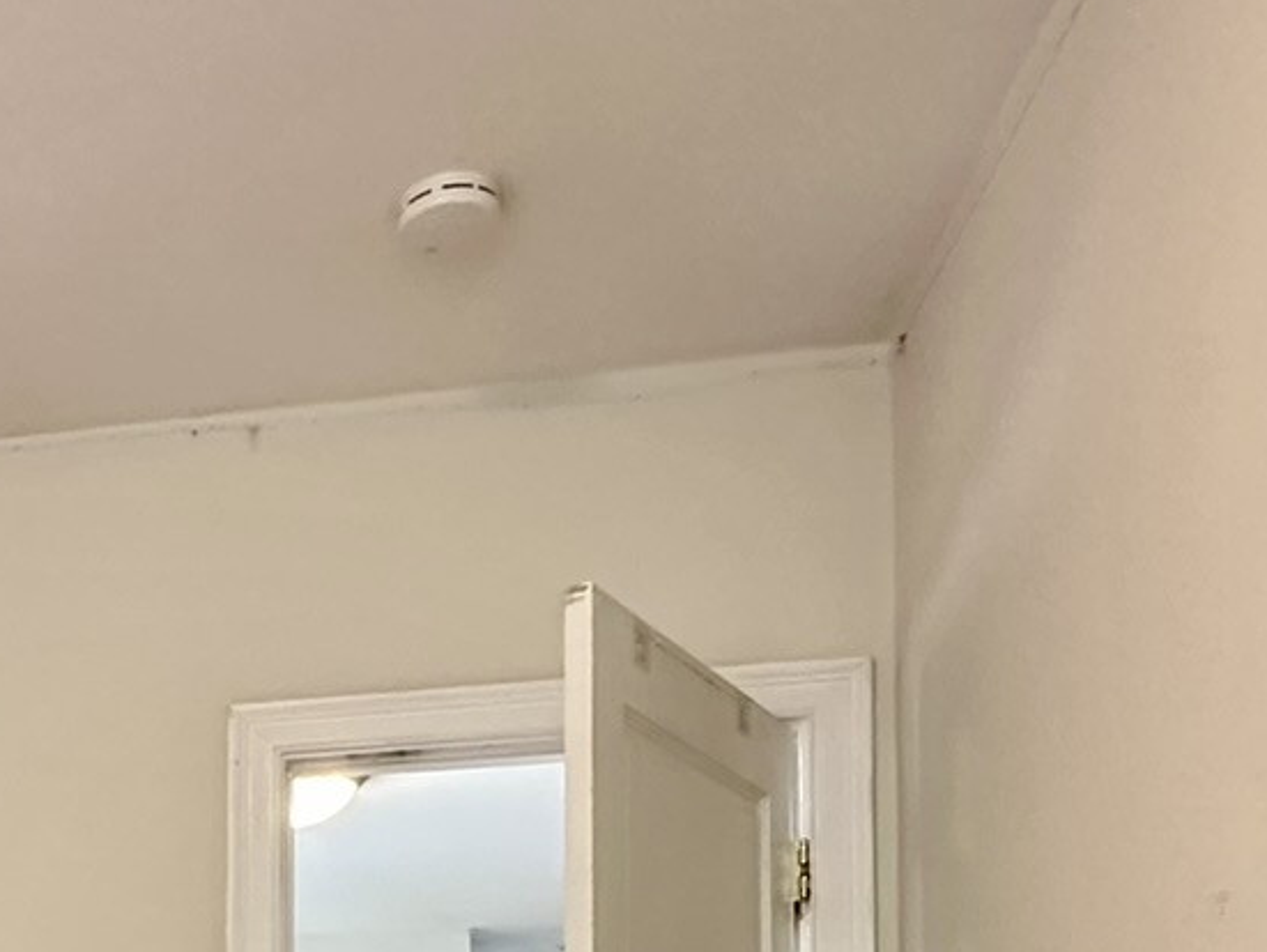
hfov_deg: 32.2
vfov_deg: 24.7
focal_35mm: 52
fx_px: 1905
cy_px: 1214
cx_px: -143
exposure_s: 1/60
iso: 500
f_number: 2.2
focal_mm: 2.22
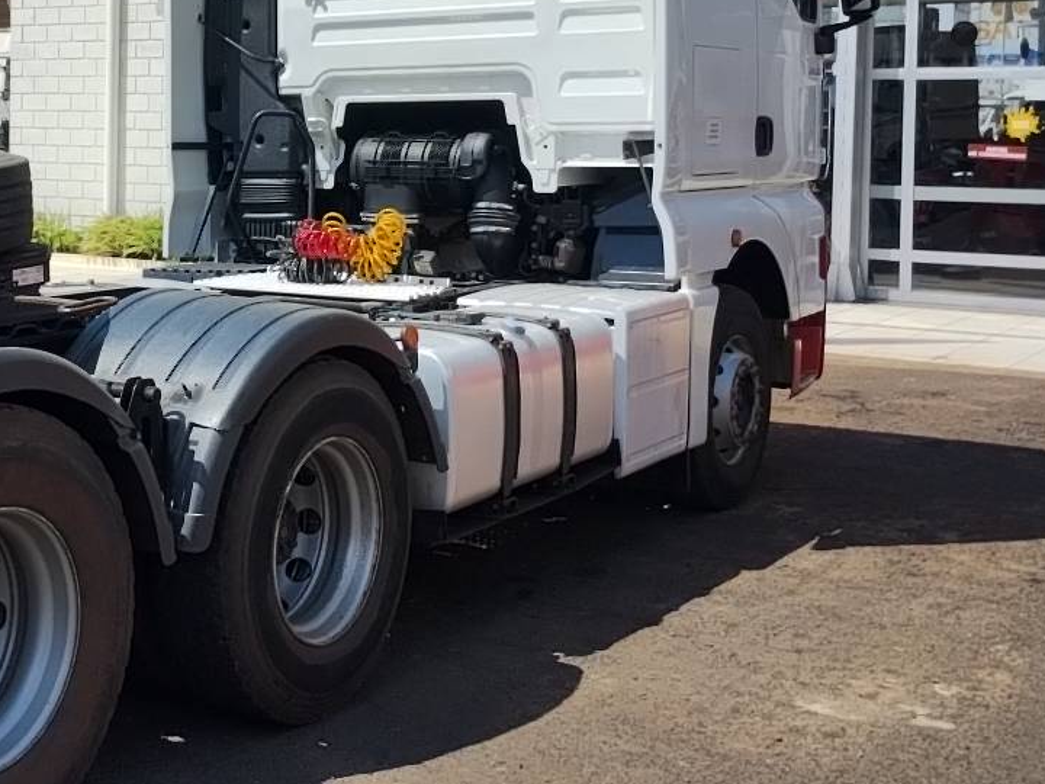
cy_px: 184
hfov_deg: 33.0
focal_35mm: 56
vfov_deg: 25.7
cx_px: 158
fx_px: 1691
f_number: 1.8
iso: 100
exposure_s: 1/894
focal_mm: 4.27
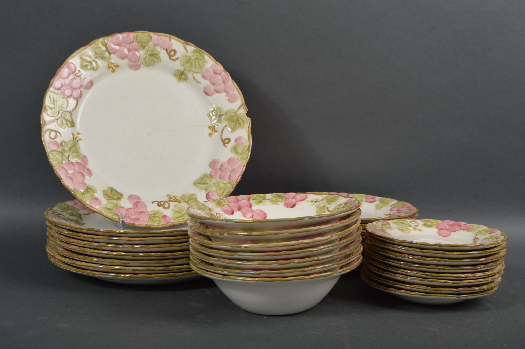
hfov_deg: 33.4
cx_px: 262
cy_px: 174
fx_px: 874
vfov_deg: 22.6
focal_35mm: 60
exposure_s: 1/160
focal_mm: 40
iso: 100
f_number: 9
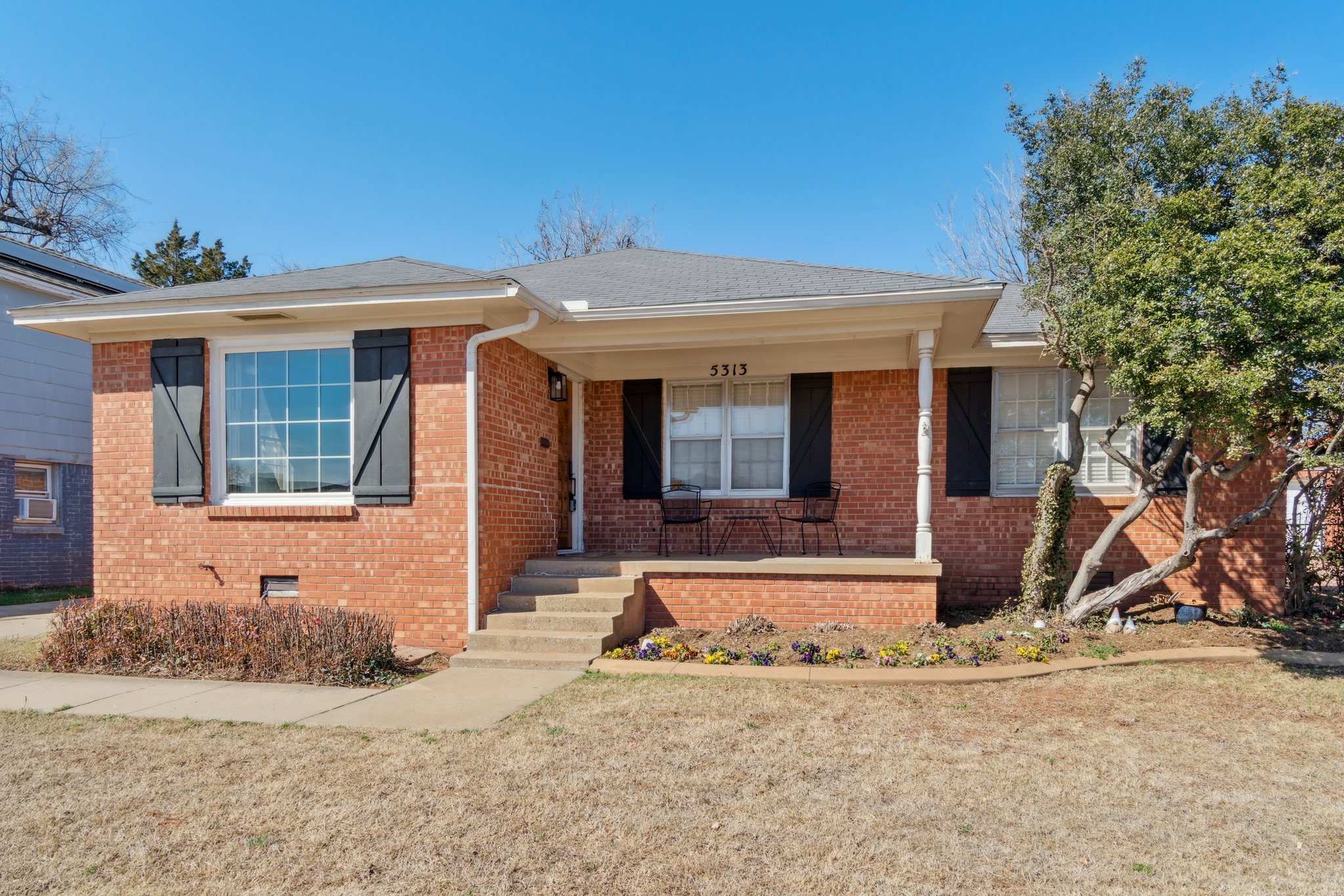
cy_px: 448
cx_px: 672
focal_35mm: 21
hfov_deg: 81.2
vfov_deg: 59.5
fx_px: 784
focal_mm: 14
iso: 100
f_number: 9
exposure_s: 1/500
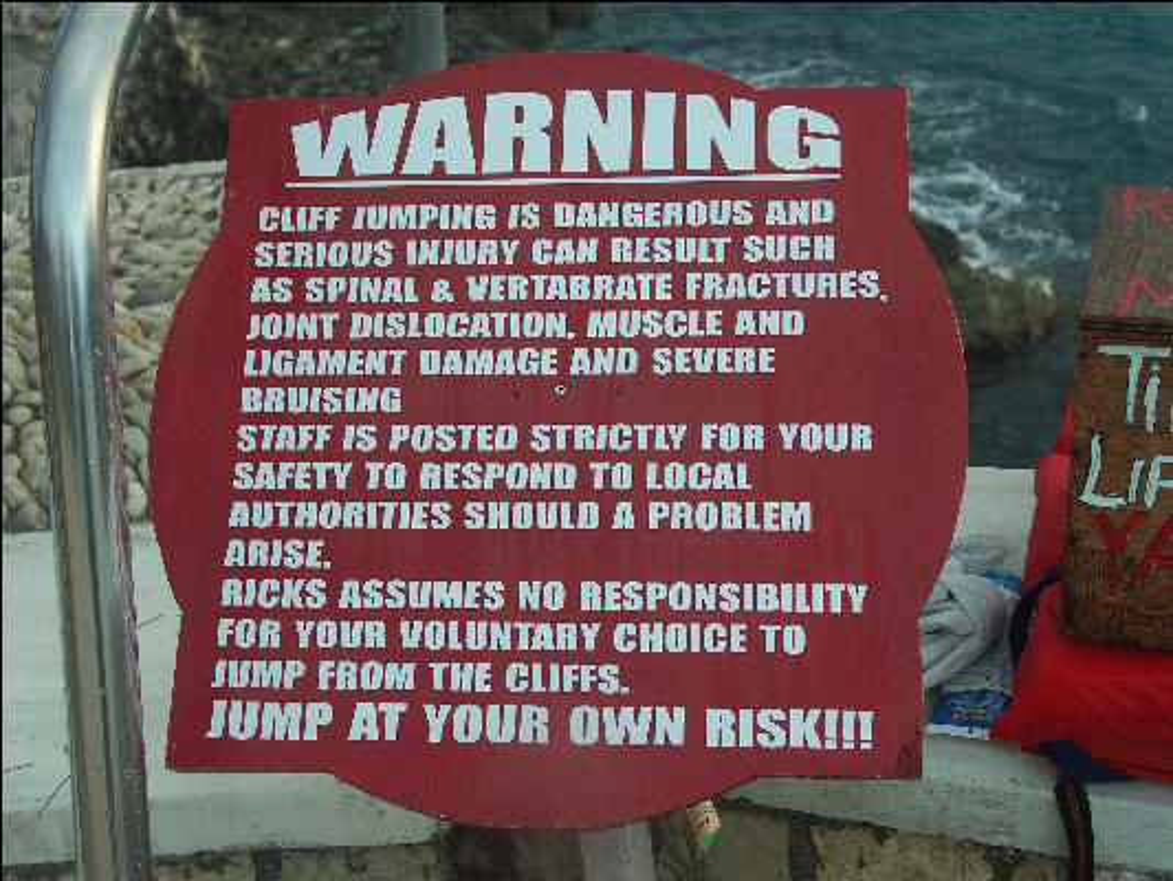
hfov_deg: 31.2
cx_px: 586
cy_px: 440
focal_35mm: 62
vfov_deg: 23.7
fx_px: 2101
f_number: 3.2
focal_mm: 15.39
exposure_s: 1/80
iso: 100
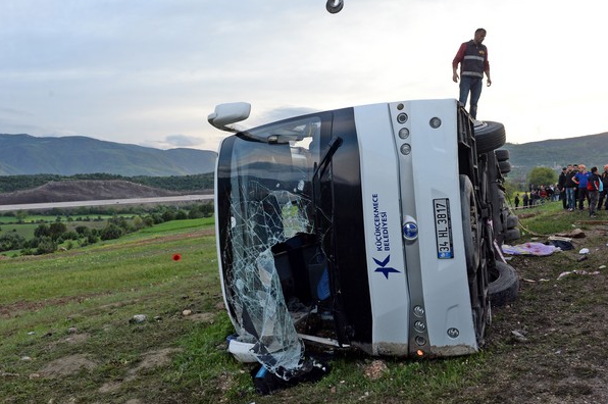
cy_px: 181
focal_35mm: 27
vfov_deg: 47.8
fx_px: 455
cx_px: 305
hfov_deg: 67.4
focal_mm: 24
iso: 640
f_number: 7.1
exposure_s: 1/200
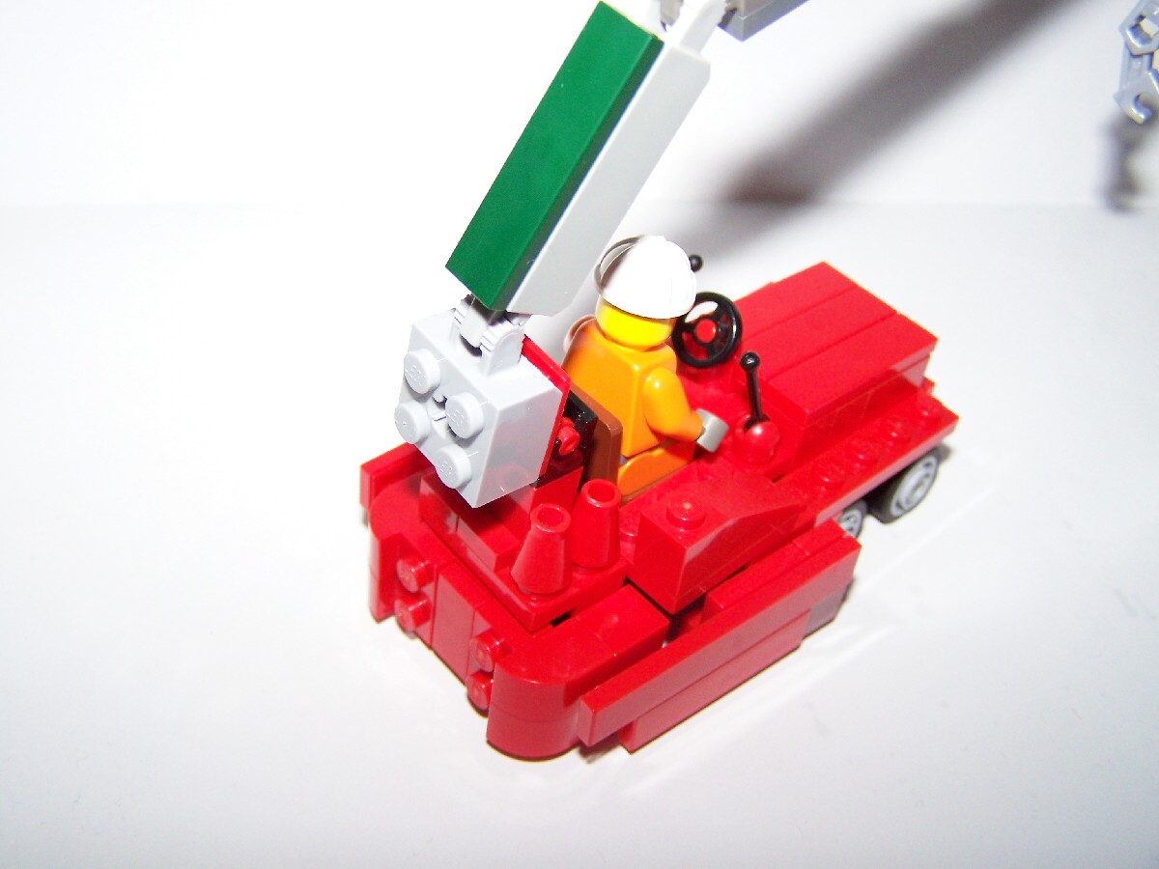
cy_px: 434
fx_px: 1272
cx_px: 580
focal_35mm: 38
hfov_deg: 49.0
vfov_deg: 37.7
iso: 80
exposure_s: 1/60
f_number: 2.8
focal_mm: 6.3
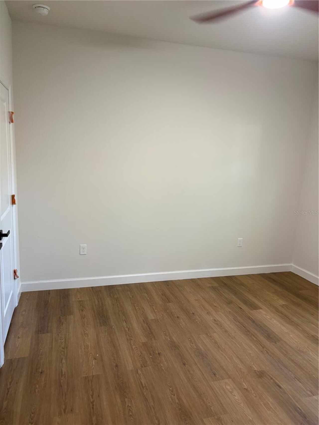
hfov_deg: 53.1
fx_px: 319
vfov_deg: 67.3
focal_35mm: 26
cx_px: 160
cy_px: 212
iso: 250
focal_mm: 5.96
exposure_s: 1/60
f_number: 1.6
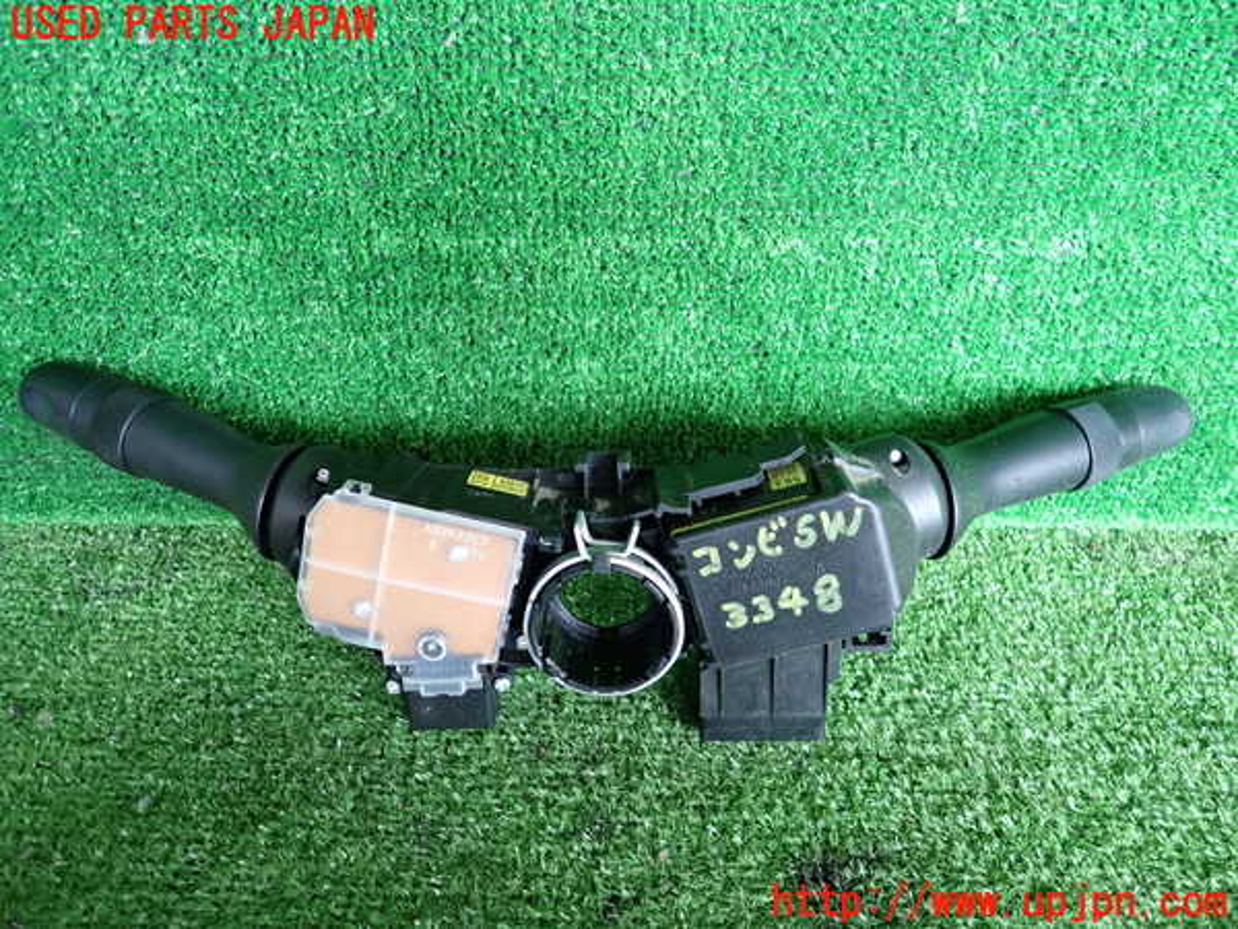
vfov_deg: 54.9
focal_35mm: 25
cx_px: 619
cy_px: 464
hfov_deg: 69.4
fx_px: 894
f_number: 2
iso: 250
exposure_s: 1/30
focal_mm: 4.5
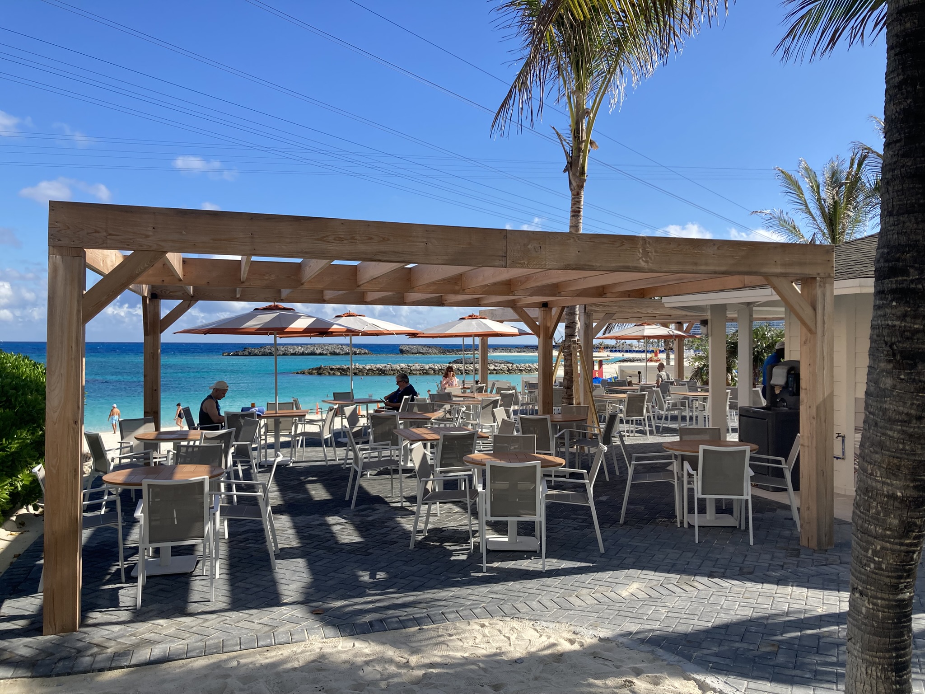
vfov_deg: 49.7
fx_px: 748
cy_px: 347
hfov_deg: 63.4
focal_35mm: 28
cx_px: 462
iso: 20
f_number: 1.8
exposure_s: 1/1869
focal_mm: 3.99
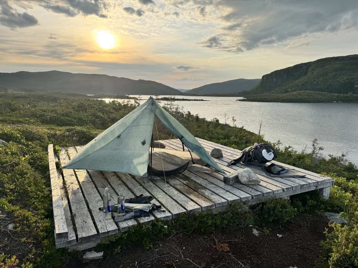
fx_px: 248
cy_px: 134
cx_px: 179
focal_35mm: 24
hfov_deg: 71.6
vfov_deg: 56.8
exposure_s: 1/2174
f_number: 1.78
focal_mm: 6.76
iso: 80
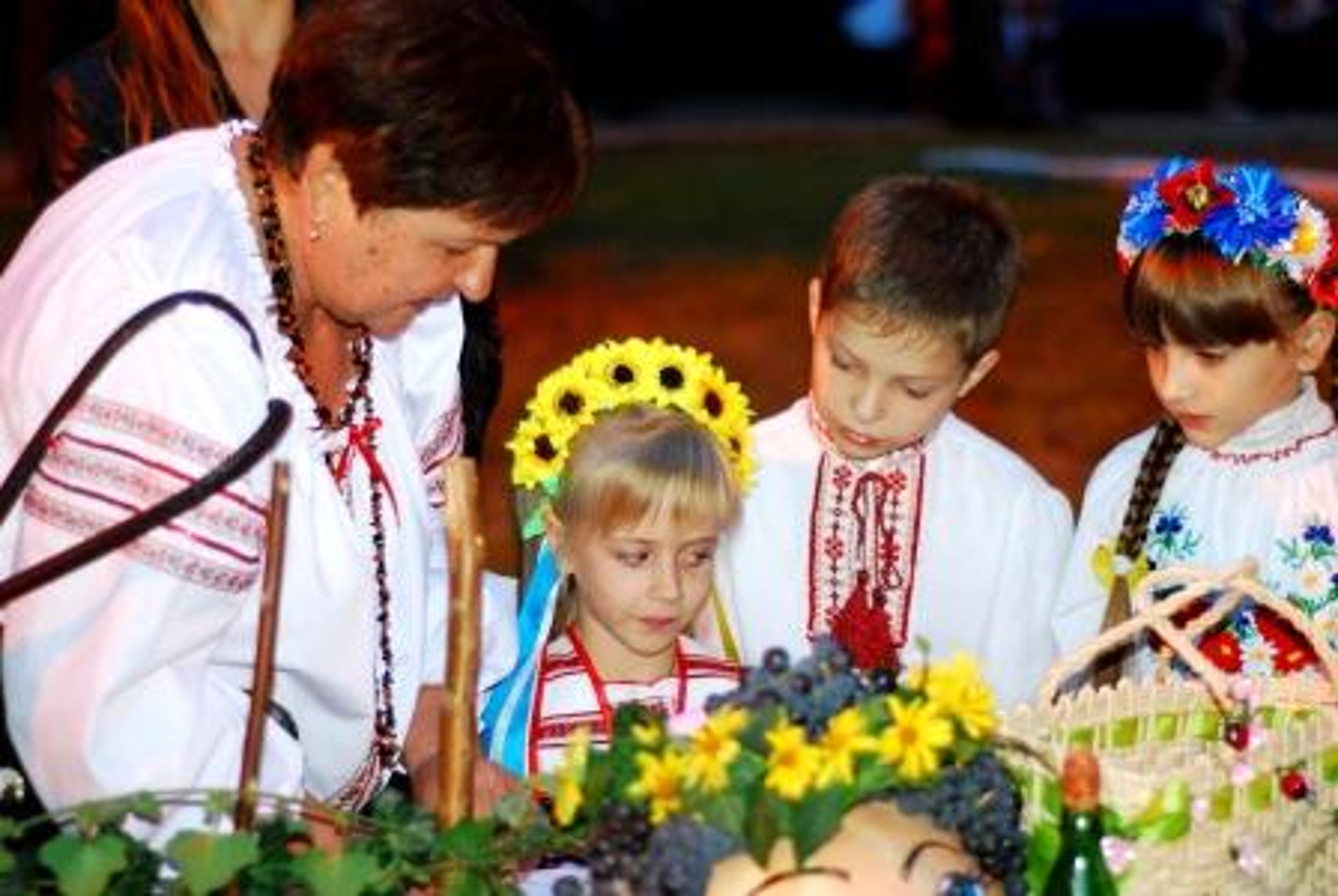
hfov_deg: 27.0
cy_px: 448
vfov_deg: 18.2
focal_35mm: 75
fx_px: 2791
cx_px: 669
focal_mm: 50
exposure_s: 1/25
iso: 1000
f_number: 1.8
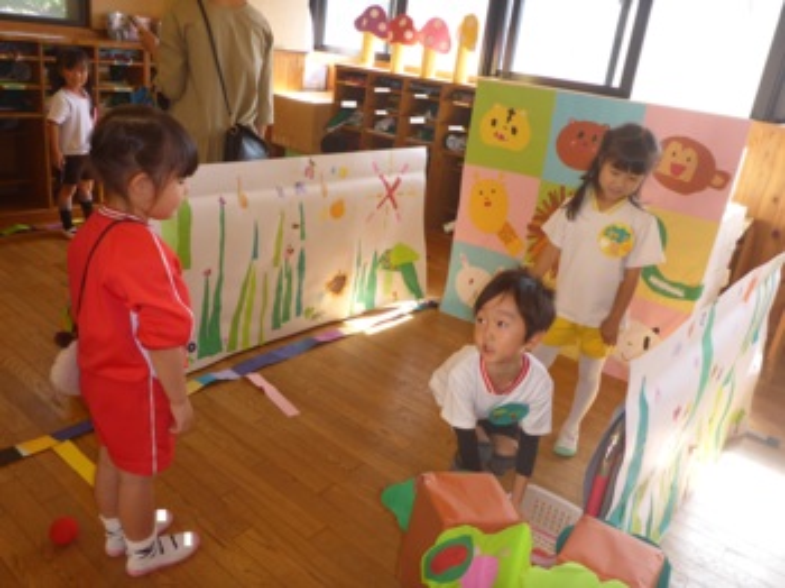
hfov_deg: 63.5
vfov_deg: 49.7
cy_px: 294
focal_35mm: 28
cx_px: 392
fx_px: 635
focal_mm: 4.9
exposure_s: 1/60
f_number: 3.3
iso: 125
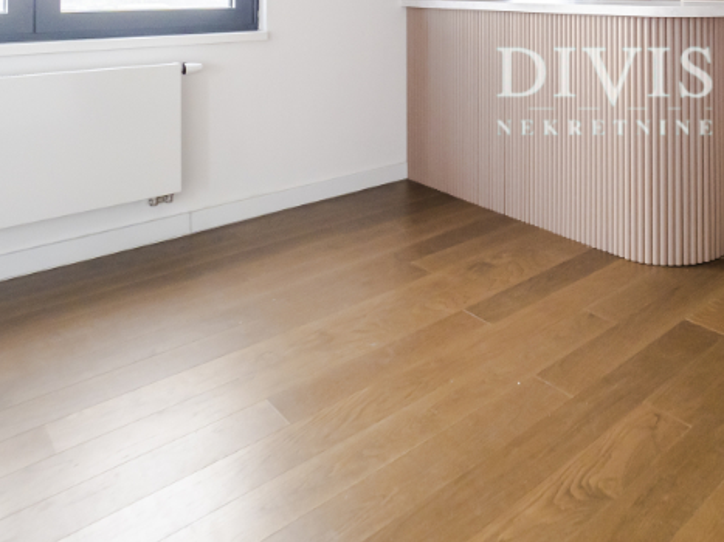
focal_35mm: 30
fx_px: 627
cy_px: -25
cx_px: 609
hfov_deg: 54.5
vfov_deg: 39.9
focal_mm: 7
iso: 400
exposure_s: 1/80
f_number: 4
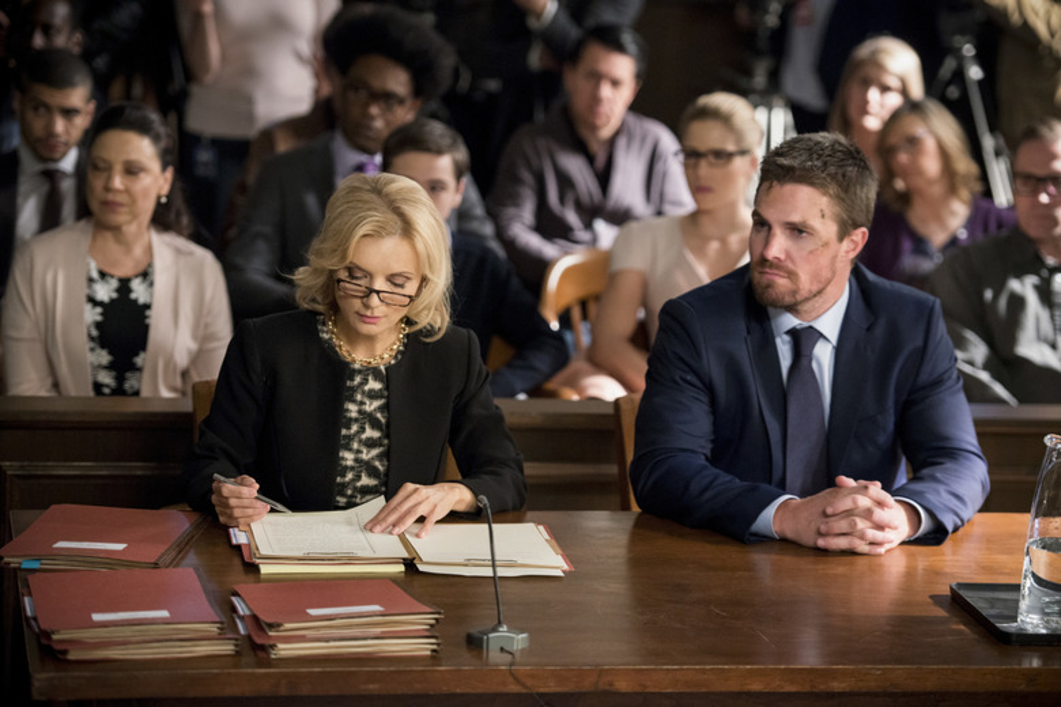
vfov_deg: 11.4
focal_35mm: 120
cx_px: 530
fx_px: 3536
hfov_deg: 17.1
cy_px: 354
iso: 3200
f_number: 2.8
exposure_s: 1/80
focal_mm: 120
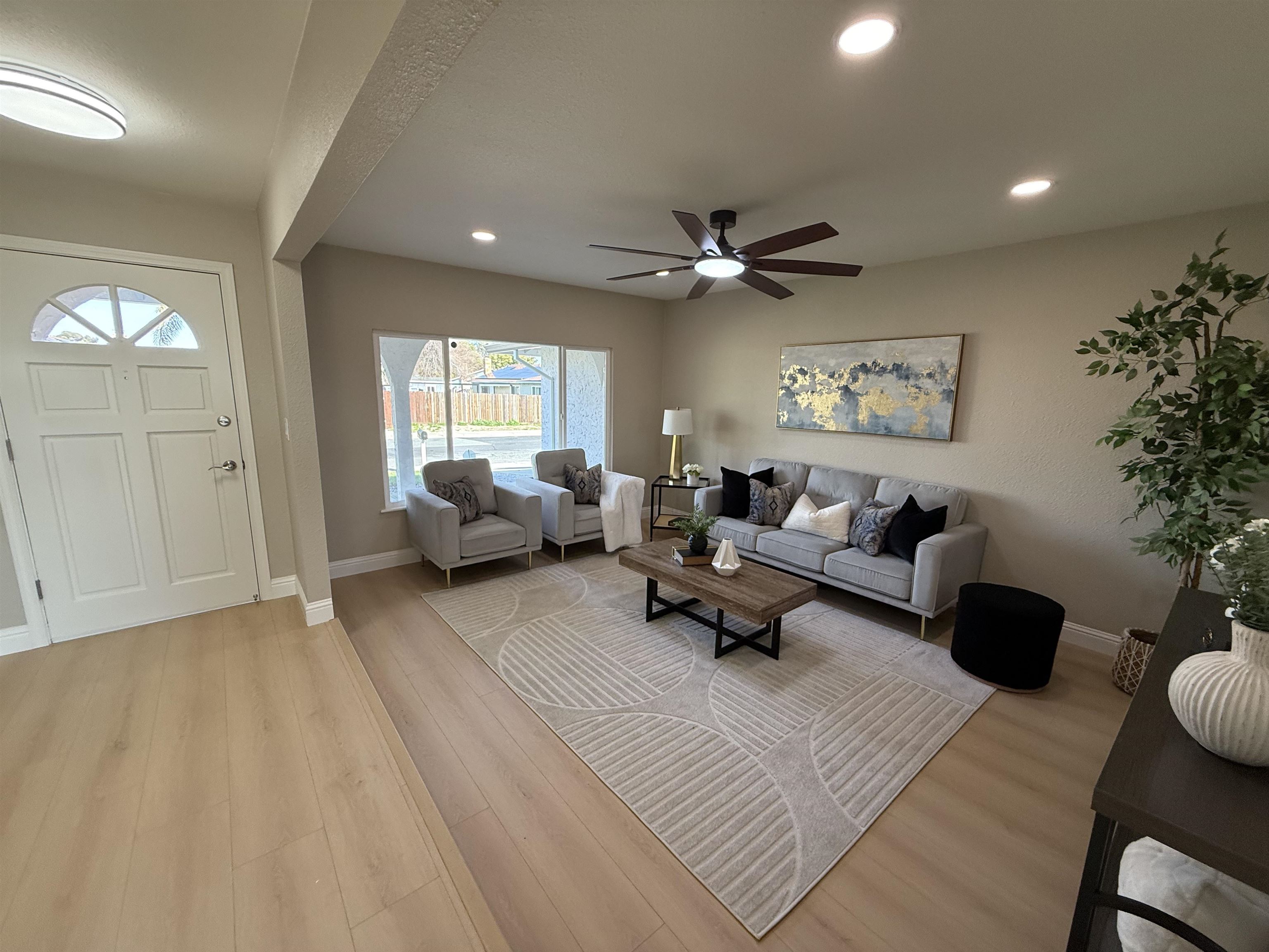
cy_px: 476
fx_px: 513
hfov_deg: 102.1
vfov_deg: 85.7
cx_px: 634
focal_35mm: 14
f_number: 2.2
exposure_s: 1/120
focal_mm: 2.22
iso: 160
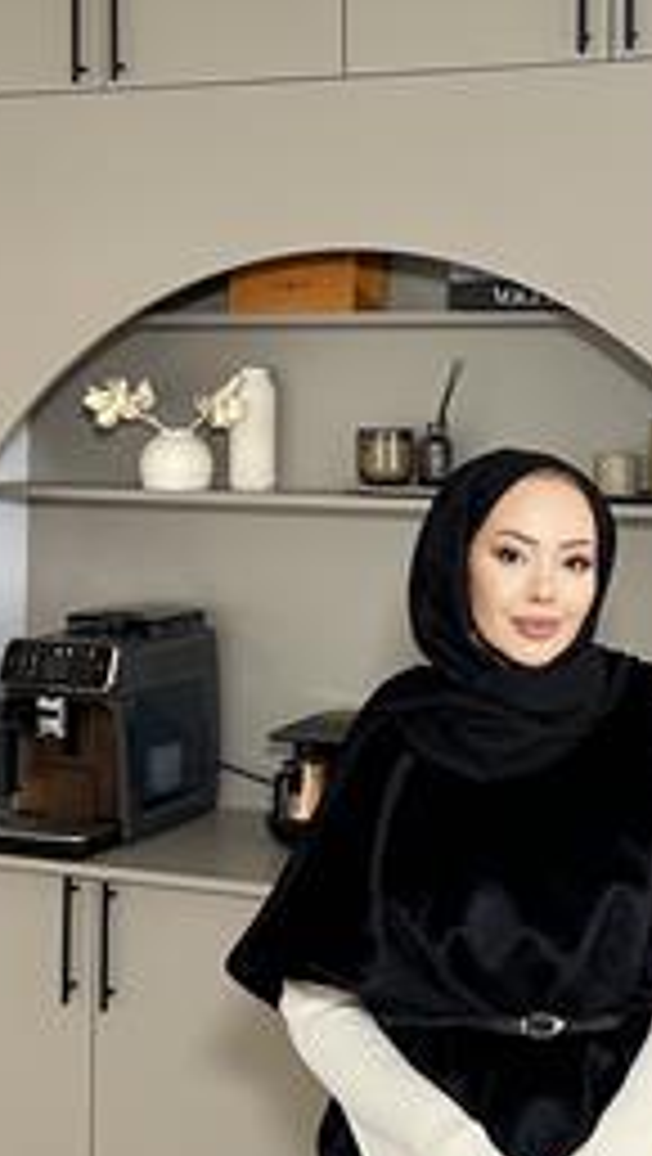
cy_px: 776
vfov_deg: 47.5
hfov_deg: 27.6
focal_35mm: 42
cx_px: 553
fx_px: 1288
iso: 250
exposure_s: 1/100
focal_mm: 6.86
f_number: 1.78
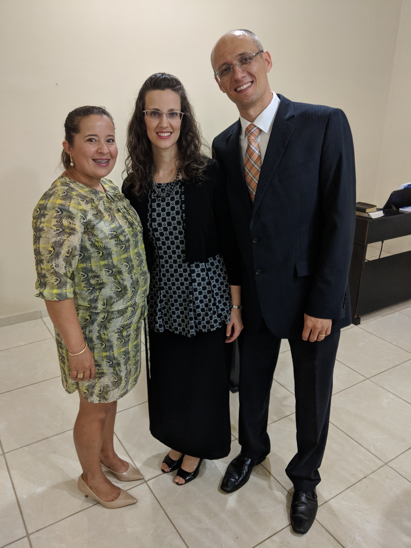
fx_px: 427
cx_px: 206
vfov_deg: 65.3
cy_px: 274
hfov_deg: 51.4
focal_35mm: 27
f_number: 1.8
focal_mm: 4.44
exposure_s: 1/60
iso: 380
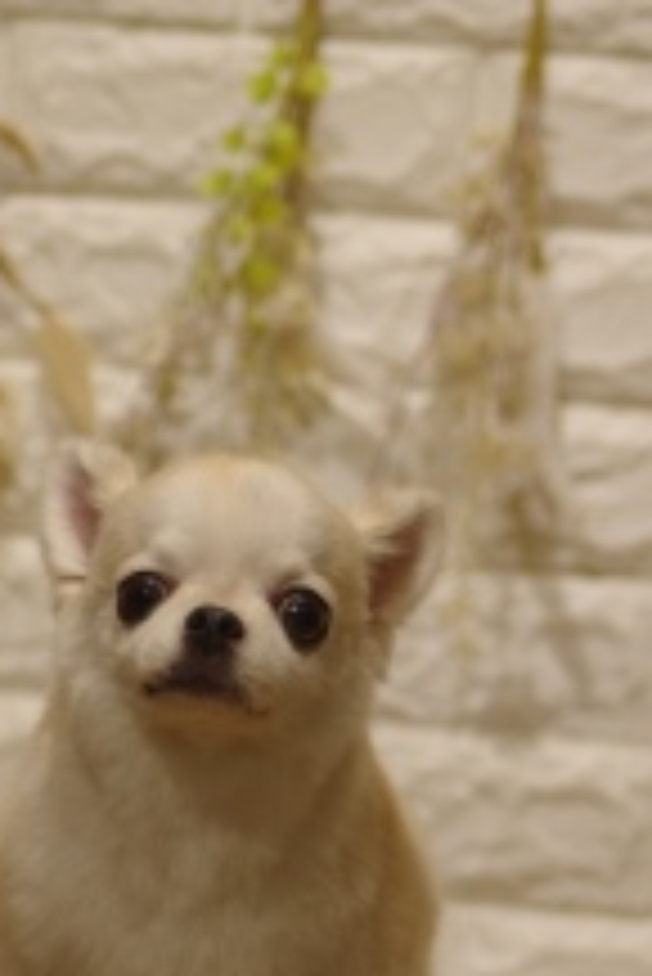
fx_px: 5587
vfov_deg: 10.0
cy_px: 612
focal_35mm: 206
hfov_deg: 6.7
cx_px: 243
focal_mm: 75
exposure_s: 1/200
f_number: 3.5
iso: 250
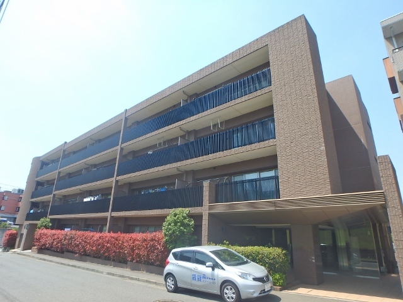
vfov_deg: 63.4
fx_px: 244
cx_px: 202
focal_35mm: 21
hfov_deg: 79.0
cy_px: 151
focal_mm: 3.7
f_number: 3.5
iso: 125
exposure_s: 1/640
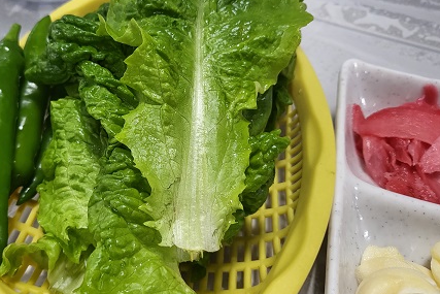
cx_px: 136
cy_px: 155
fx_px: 465
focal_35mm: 38
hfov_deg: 49.5
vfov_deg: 35.1
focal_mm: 4.25
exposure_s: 1/120
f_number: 1.8
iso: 160
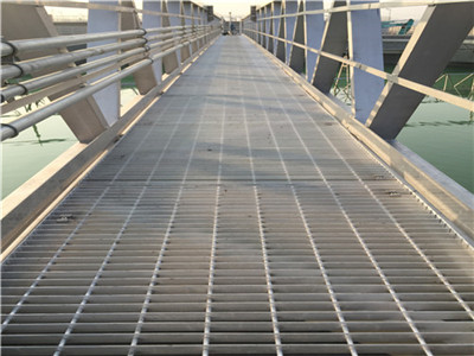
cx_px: 237
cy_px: 178
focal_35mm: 29
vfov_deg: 48.2
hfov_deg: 61.7
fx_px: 397
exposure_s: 1/760
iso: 32
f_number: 2.2
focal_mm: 4.15
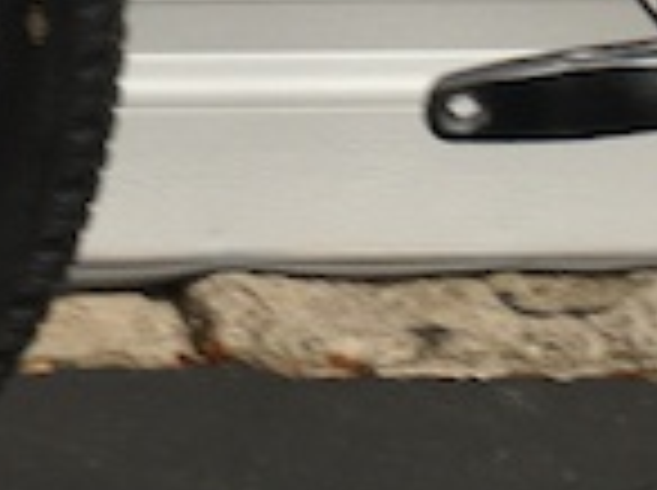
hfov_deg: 12.4
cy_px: -477
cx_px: 522
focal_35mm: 159
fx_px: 3013
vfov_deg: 8.8
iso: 32
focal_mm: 4.15
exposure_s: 1/60
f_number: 2.2
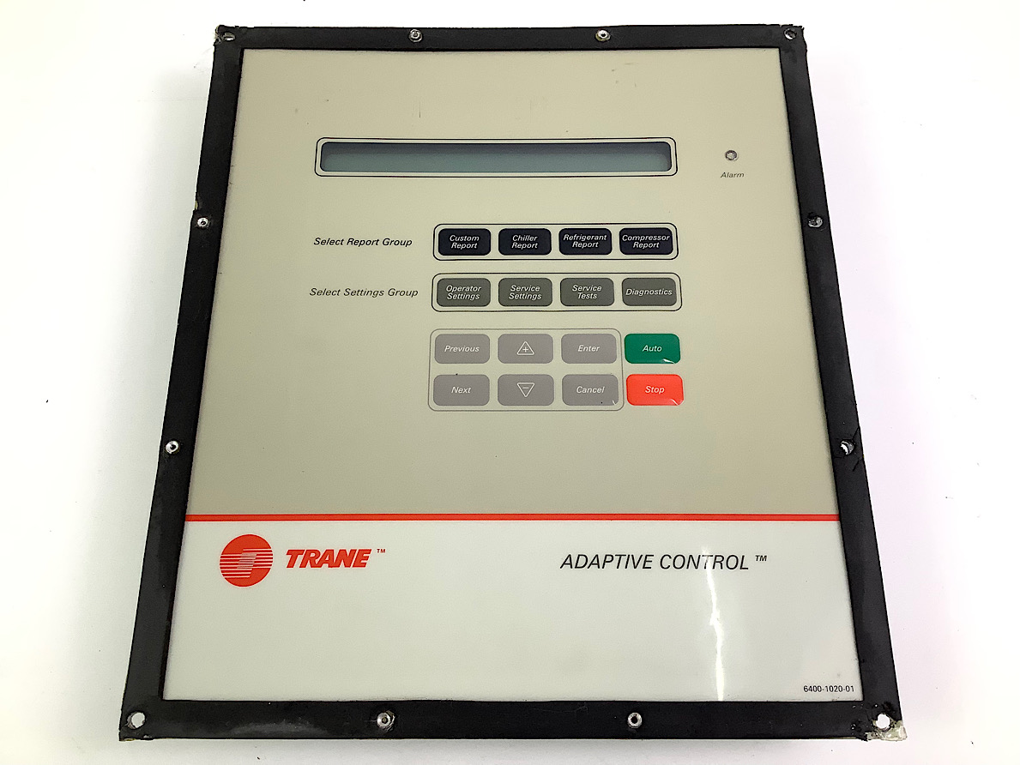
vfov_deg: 45.4
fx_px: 914
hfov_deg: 58.3
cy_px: 382
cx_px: 510
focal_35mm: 31
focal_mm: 3.3
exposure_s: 1/100
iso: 64
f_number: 2.4
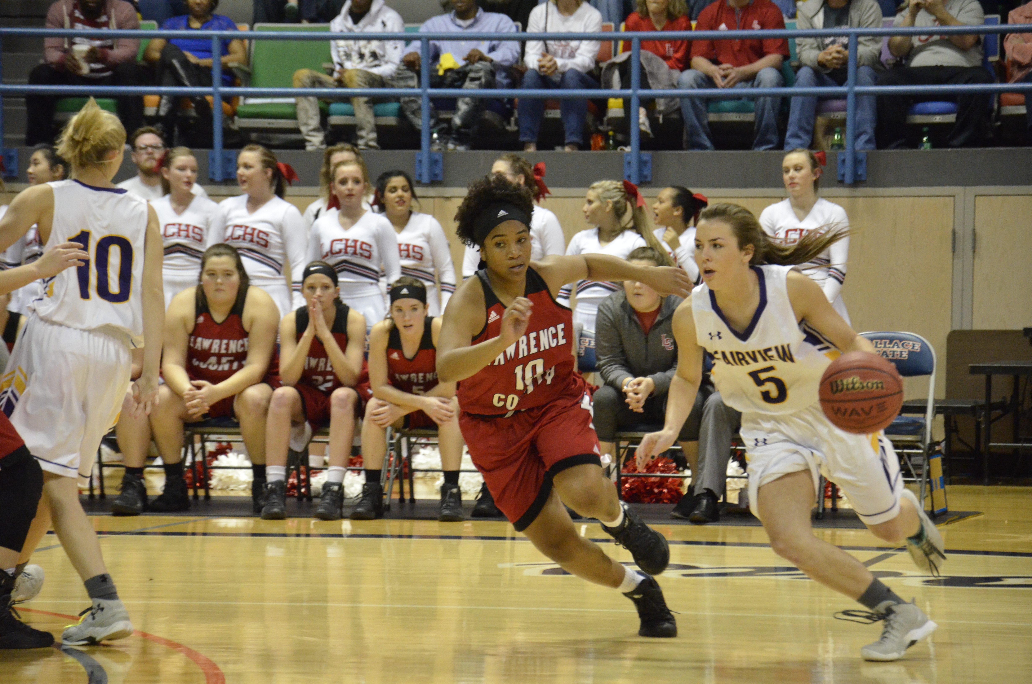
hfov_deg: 13.1
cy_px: 342
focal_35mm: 158
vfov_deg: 8.7
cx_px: 516
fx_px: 4506
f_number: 5.6
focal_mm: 105
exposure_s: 1/400
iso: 4000
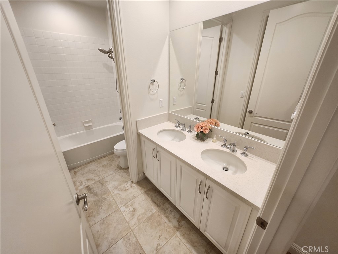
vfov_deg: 89.9
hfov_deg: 106.2
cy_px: 127
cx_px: 169
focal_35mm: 13
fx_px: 127
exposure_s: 1/60
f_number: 2.2
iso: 125
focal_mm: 1.74
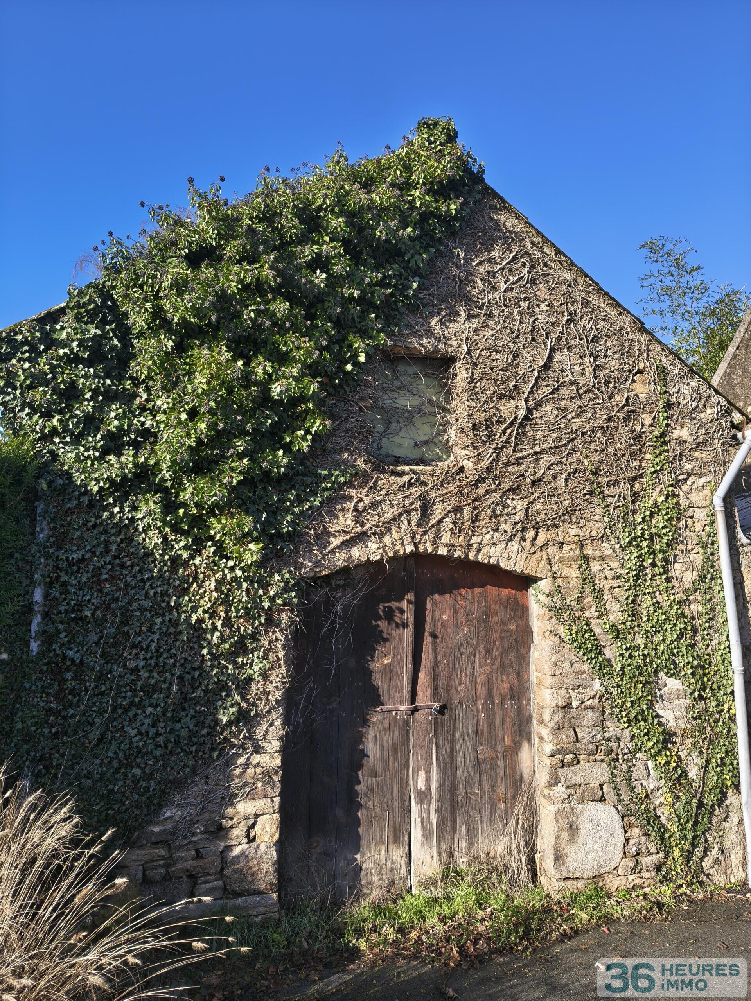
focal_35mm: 24
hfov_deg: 56.8
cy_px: 500
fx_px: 694
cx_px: 376
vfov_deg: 71.6
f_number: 1.8
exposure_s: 1/441
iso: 100
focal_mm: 5.56
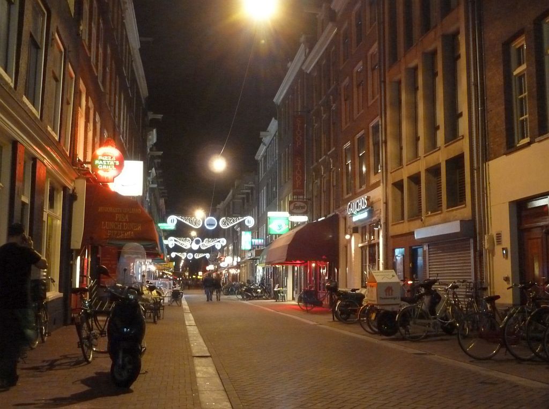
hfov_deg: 46.9
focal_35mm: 40
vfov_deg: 35.8
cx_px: 274
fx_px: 633
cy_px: 204
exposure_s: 1/10
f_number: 3.6
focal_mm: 6.5
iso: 800
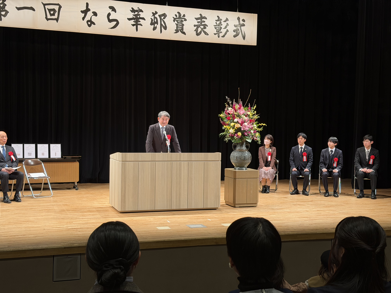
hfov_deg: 39.7
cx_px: 196
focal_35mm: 48
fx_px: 542
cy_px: 146
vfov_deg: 30.3
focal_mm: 6.76
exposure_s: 1/60
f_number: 1.78
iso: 100
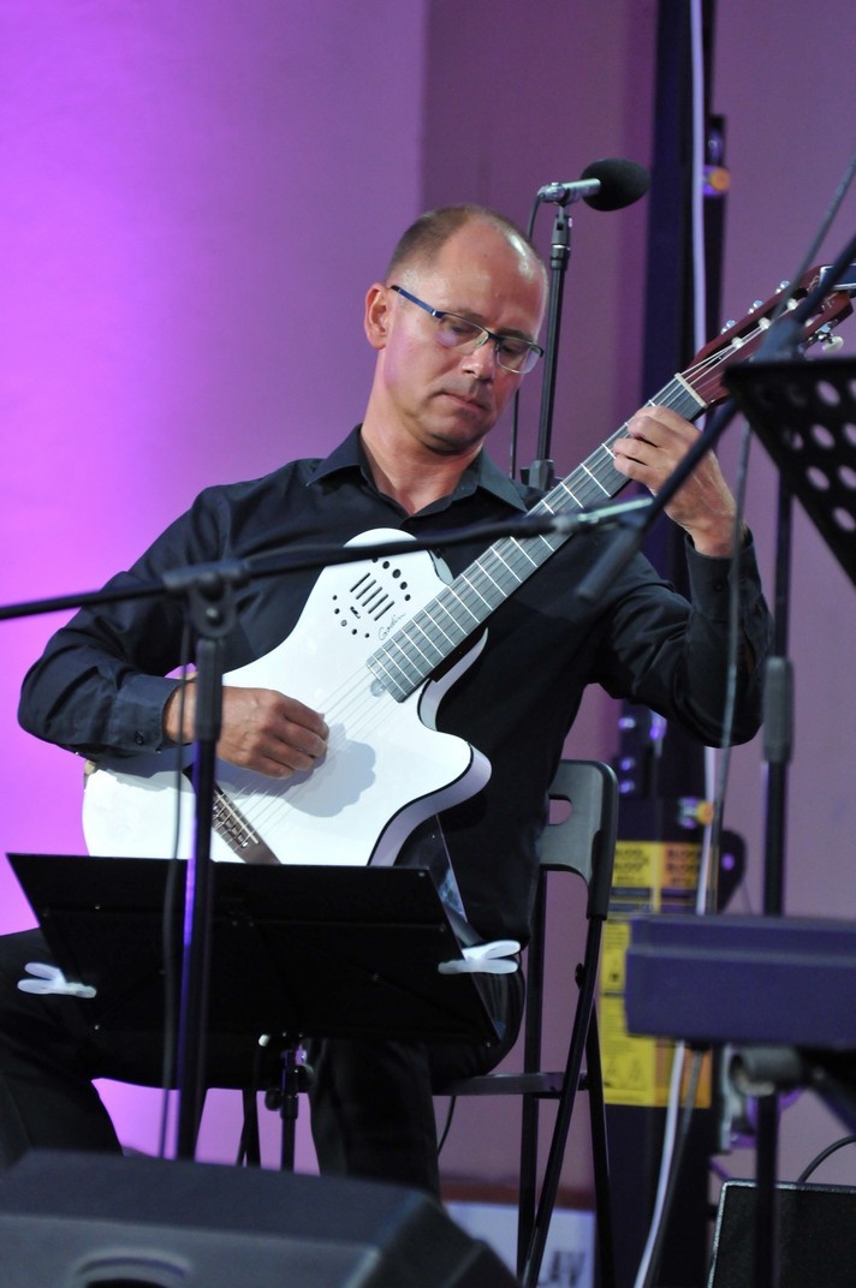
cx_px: 428
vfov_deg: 7.1
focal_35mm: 292
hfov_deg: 4.7
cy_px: 644
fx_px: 10459
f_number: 5.3
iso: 1400
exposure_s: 1/60
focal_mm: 195
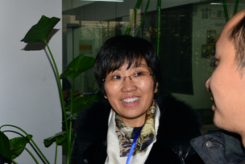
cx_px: 20
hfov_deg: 28.8
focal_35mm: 67
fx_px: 456
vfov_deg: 20.2
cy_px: 112
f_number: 10
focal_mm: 34
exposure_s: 1/60
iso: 1000
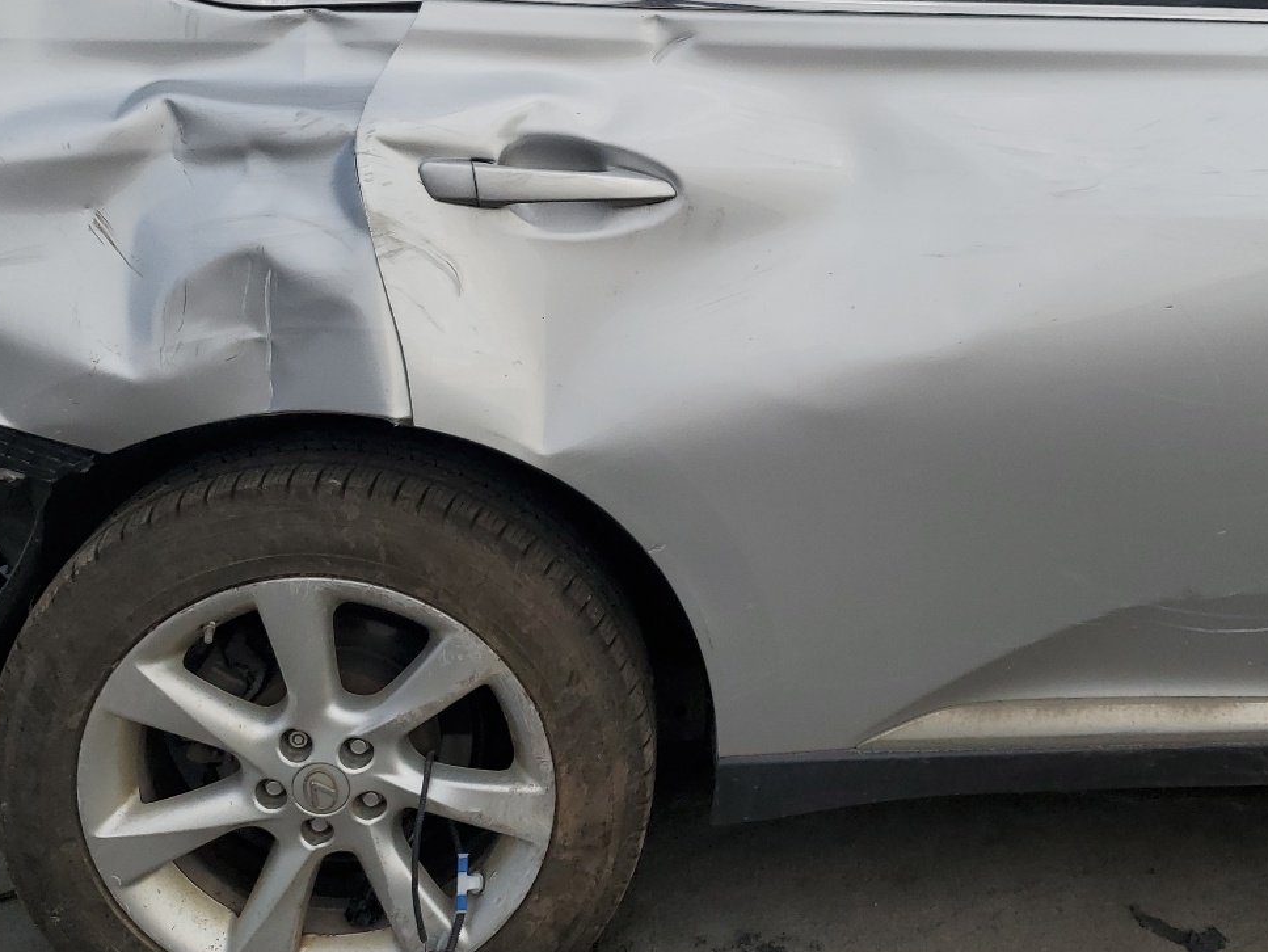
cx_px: 804
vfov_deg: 33.1
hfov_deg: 43.4
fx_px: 1576
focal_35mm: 43
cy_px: 260
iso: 50
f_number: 1.5
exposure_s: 1/2500
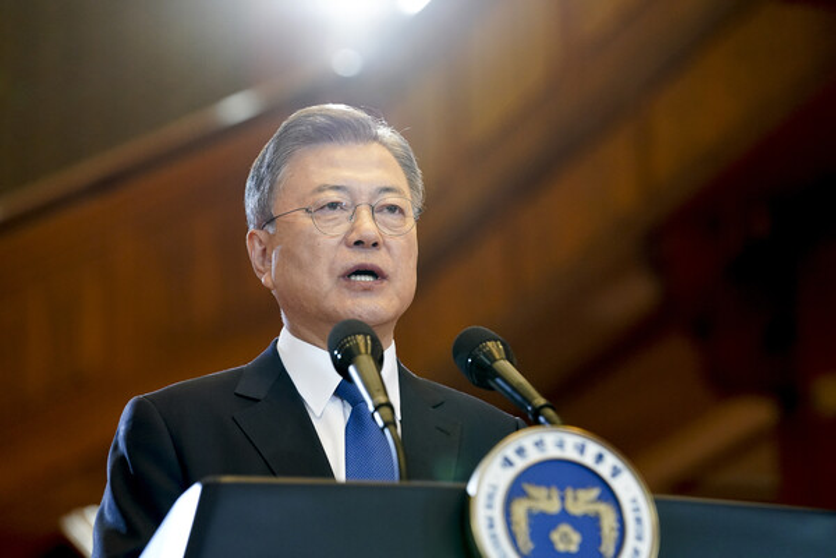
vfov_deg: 8.9
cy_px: 279
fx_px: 3576
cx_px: 418
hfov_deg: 13.3
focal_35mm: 154
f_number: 4
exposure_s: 1/400
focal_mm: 154
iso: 4000
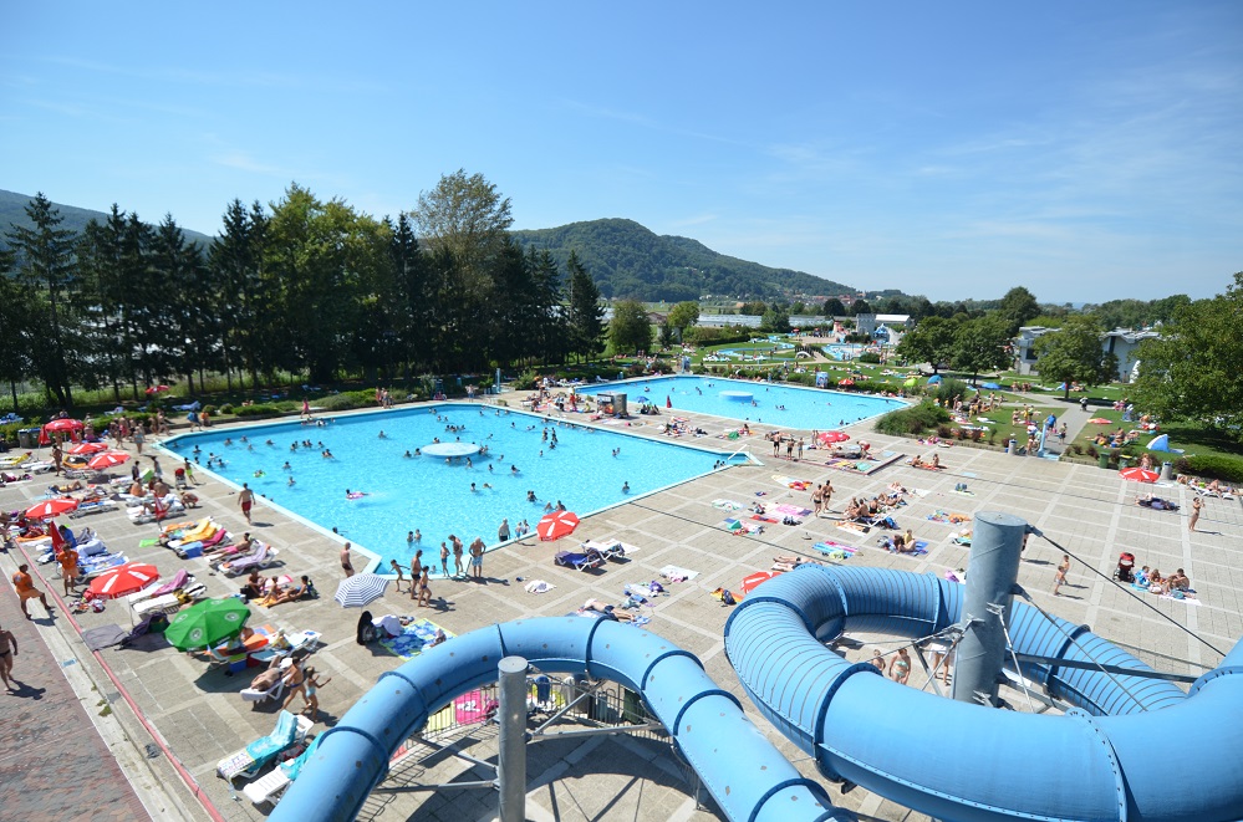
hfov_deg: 90.1
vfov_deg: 67.1
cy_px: 411
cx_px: 622
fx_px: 620
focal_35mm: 18
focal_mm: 12
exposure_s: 1/1000
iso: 125
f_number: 4.5
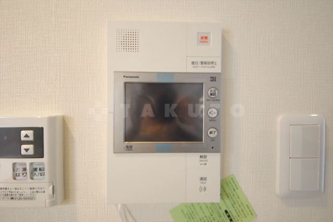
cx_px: 166
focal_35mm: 16
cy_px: 111
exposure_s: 1/25
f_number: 4.8
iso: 1600
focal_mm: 10.5
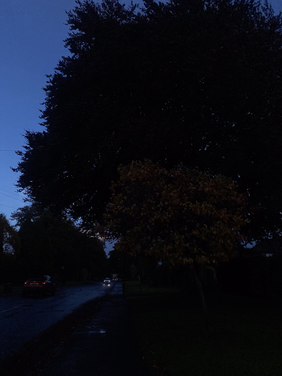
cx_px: 141
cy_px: 188
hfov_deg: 53.1
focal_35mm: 26
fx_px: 282
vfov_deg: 67.3
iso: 125
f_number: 1.8
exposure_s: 1/8197
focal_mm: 4.25
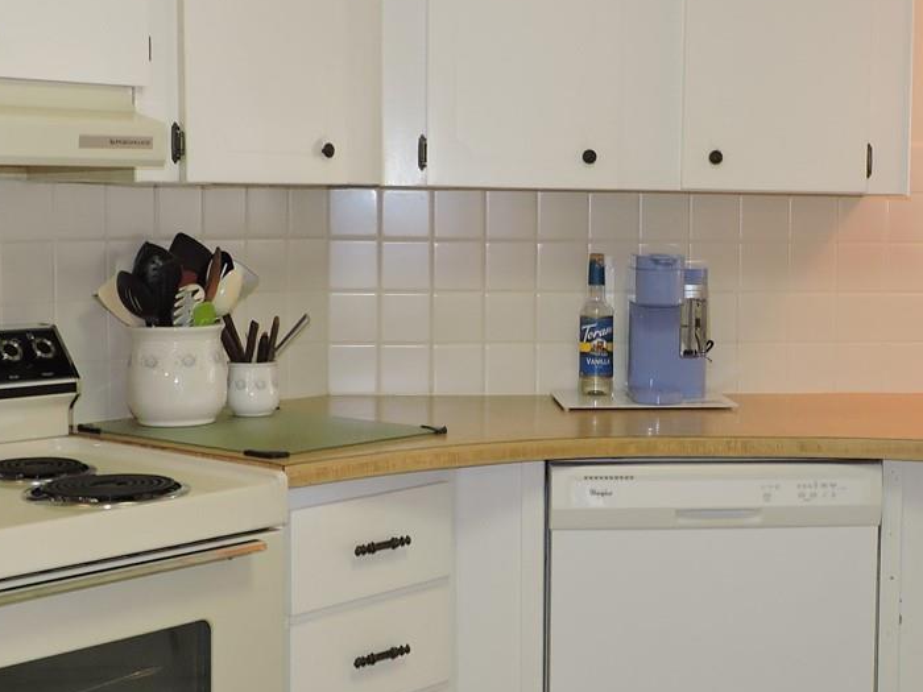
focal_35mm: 64
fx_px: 1706
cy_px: 328
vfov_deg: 22.9
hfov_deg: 30.0
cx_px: 638
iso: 200
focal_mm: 5
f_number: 3.1
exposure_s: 1/30
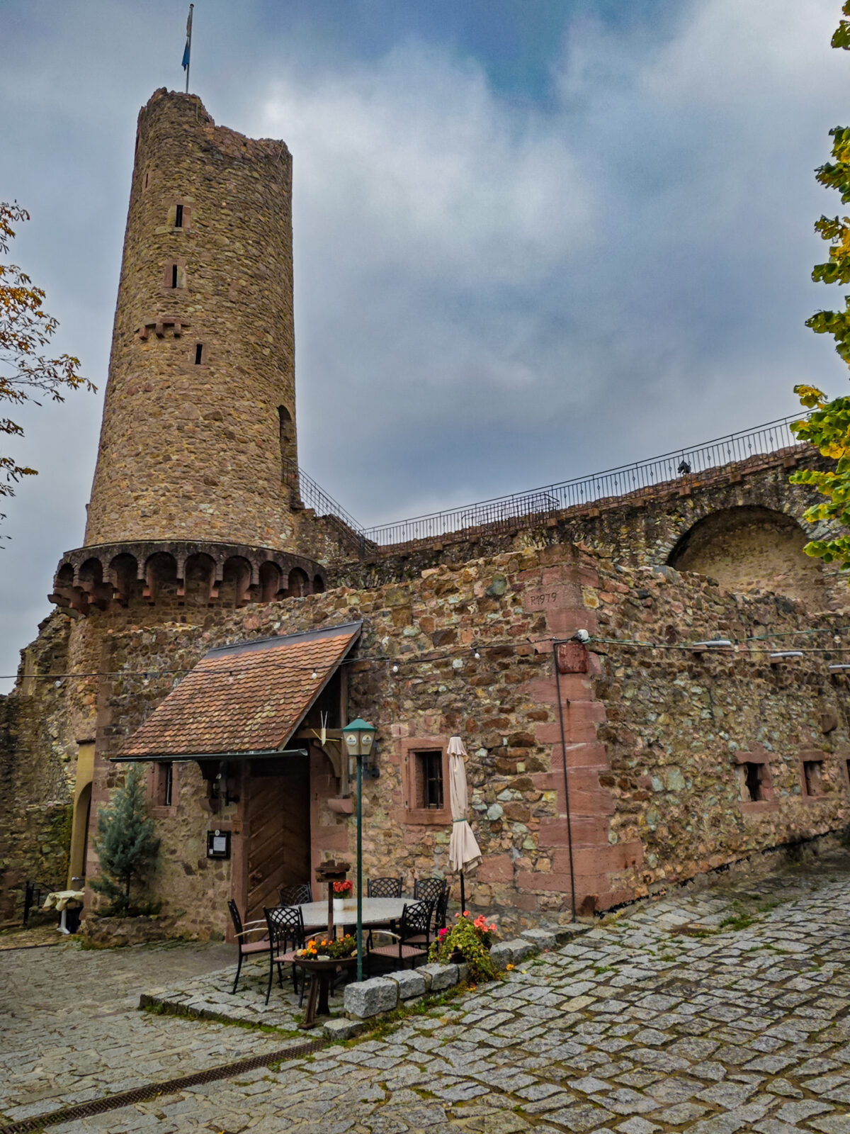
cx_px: 425
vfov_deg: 76.4
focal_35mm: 22
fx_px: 720
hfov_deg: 61.1
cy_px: 567
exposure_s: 1/550
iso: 50
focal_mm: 2.03
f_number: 1.8
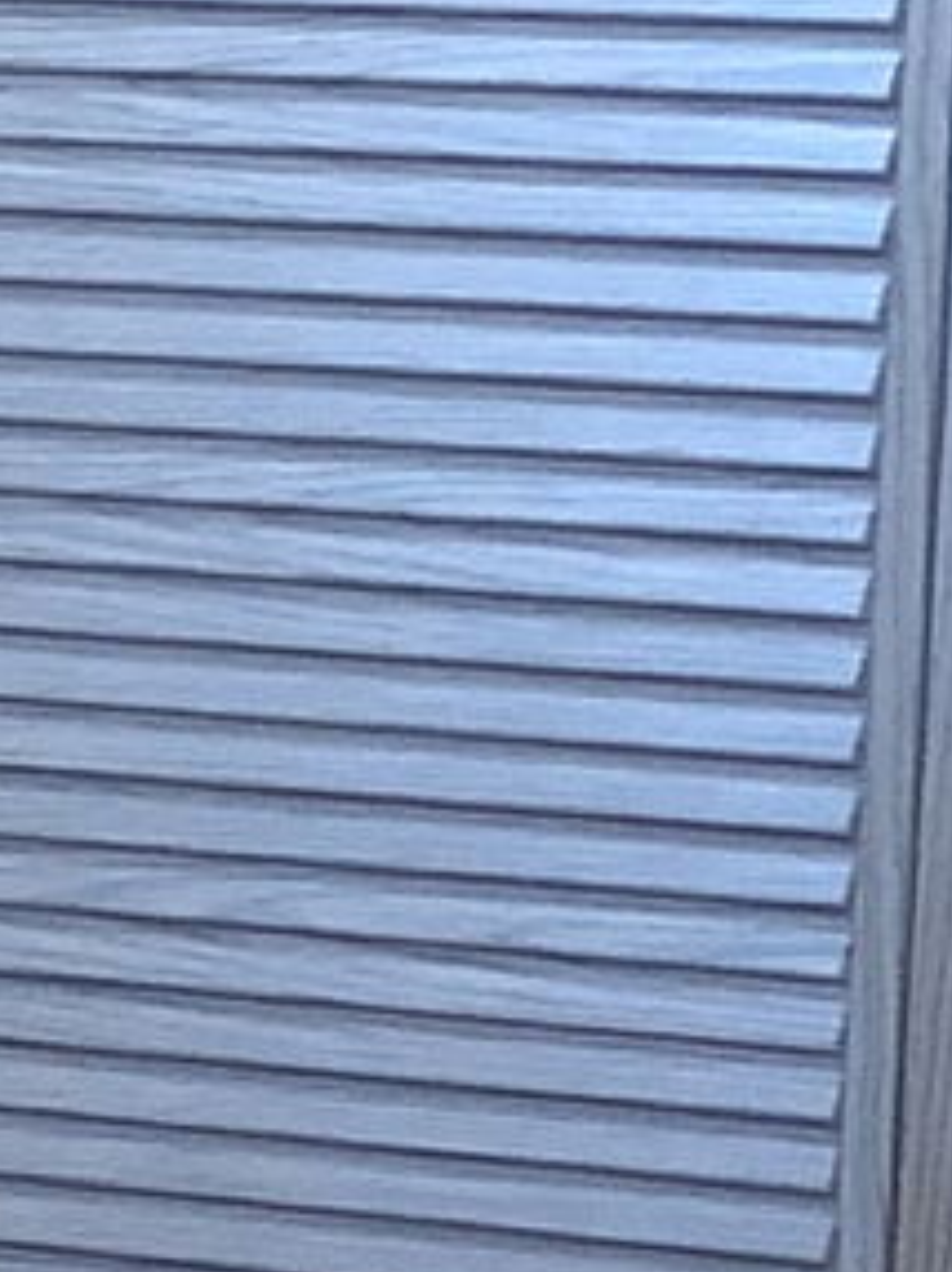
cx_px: -2158
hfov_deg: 6.4
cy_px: 736
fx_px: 7675
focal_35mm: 209
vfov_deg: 9.5
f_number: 1.8
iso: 100
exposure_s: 1/13
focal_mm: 4
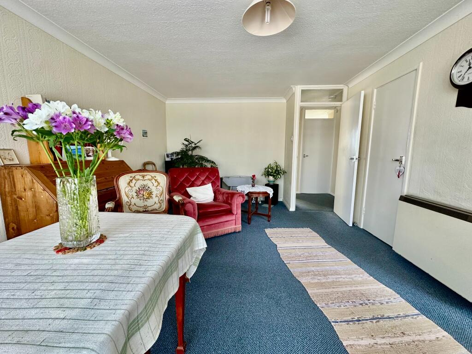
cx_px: 236
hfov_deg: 102.1
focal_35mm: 14
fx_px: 191
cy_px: 177
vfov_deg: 85.7
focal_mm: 2.22
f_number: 2.2
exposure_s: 1/99
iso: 250
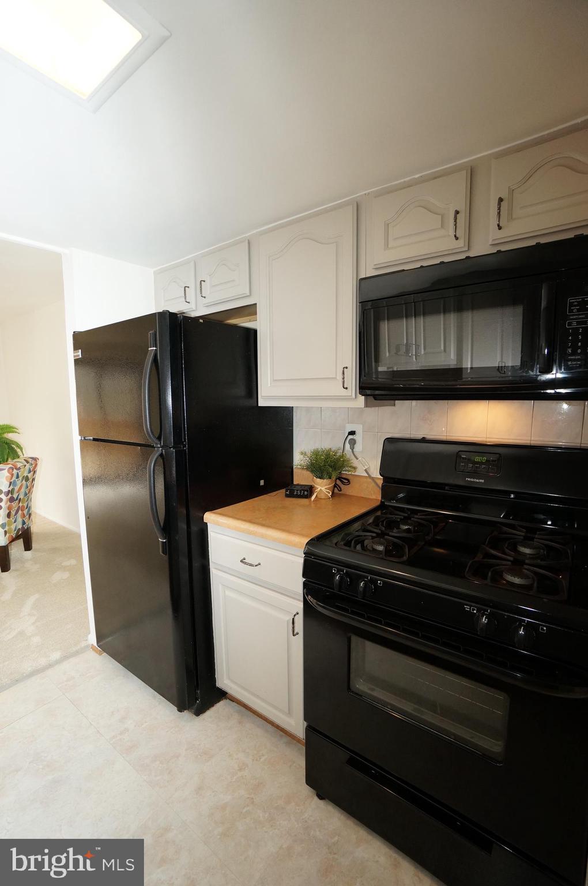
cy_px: 443
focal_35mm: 15
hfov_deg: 77.2
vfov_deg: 100.5
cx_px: 294
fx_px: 368
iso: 800
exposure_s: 1/60
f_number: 4
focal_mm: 10
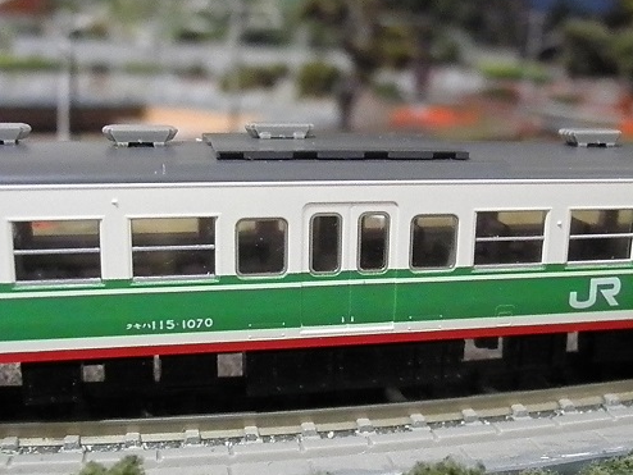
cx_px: 372
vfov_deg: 28.5
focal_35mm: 51
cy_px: 281
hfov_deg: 37.4
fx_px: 933
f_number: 3.9
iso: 3200
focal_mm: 7.3
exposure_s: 1/60
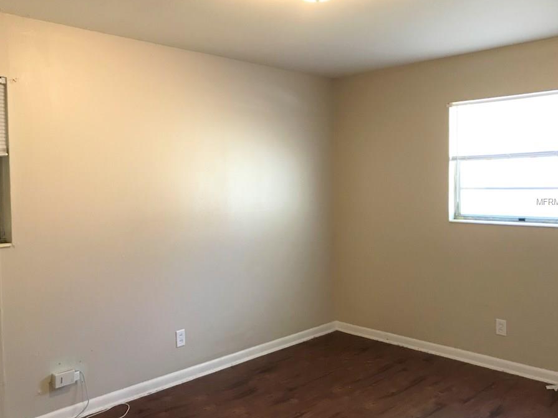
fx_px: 516
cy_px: 202
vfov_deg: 44.1
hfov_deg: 56.7
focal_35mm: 32
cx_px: 254
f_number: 1.8
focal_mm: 3.99
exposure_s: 1/15
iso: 64
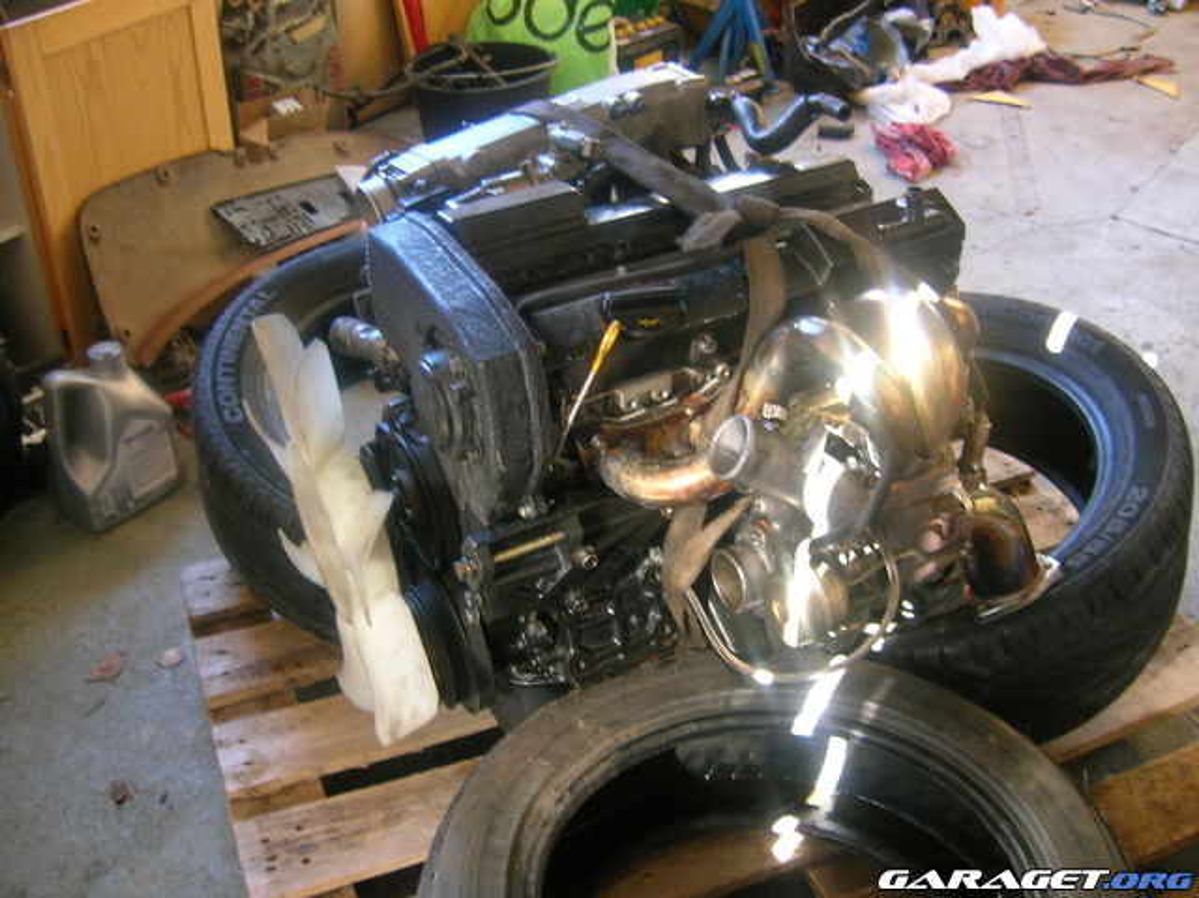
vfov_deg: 41.7
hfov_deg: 54.0
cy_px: 449
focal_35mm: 34
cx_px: 600
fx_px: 1177
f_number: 2.9
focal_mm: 5.7
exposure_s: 1/2.9
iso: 65
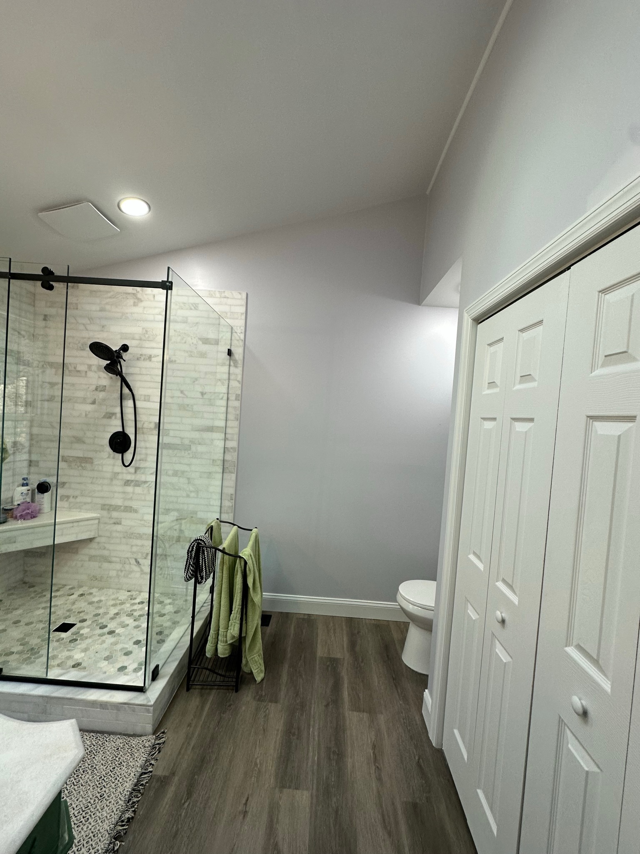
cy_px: 427
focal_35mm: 14
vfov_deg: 102.1
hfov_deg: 85.7
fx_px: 345
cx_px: 320
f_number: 2.2
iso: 125
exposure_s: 1/120
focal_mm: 2.22
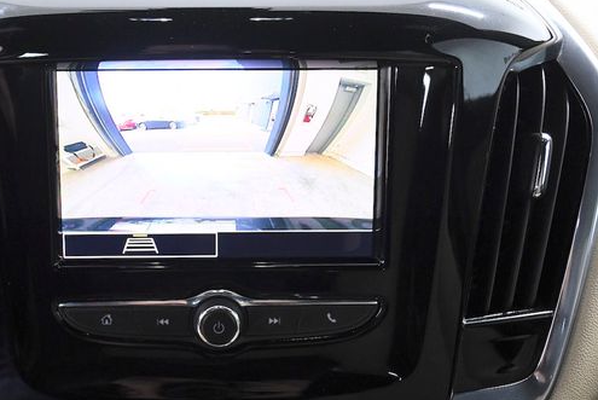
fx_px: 1031
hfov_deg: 32.2
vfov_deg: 22.0
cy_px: 196
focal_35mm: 62
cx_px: 213
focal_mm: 32
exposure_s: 1/100
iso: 2500
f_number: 5
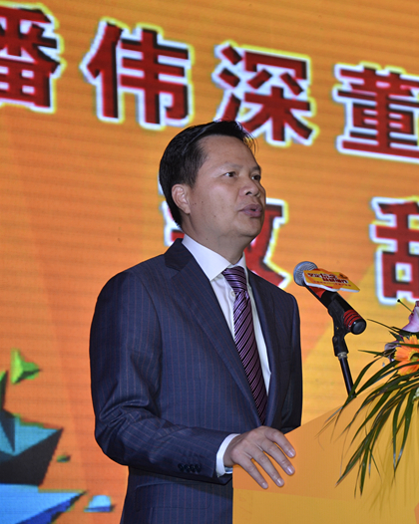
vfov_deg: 11.3
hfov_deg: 9.0
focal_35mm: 171
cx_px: 376
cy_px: 262
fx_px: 2654
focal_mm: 80
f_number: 5.3
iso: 250
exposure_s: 1/160
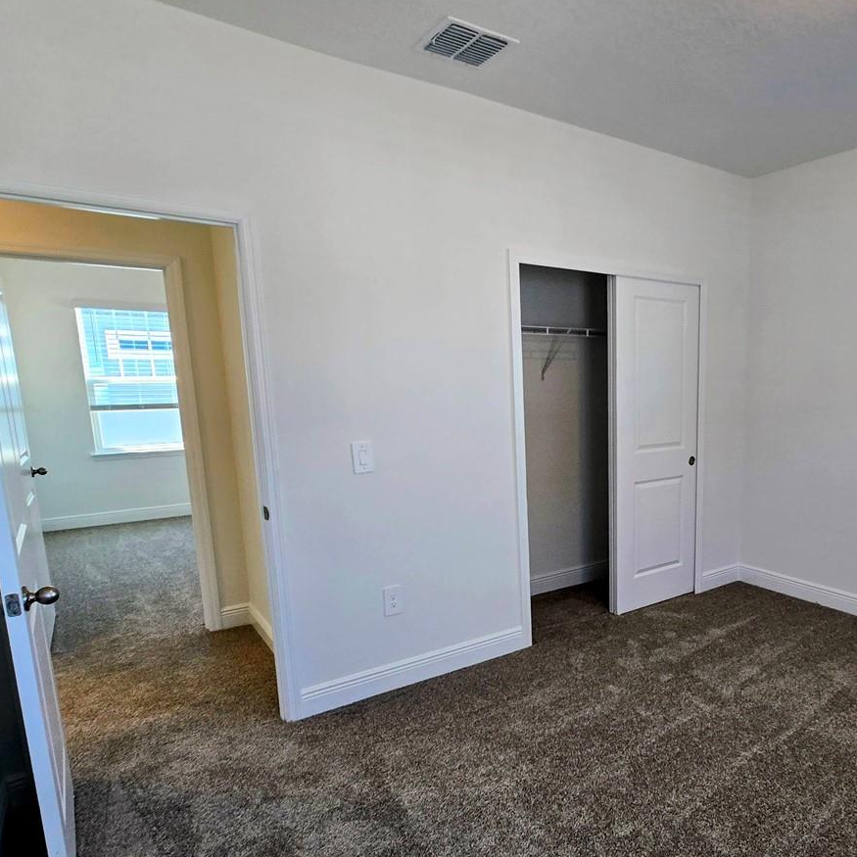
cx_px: 625
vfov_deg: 71.6
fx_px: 588
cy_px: 499
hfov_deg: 68.3
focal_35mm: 21
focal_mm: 2.2
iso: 50
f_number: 2.2
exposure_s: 1/60
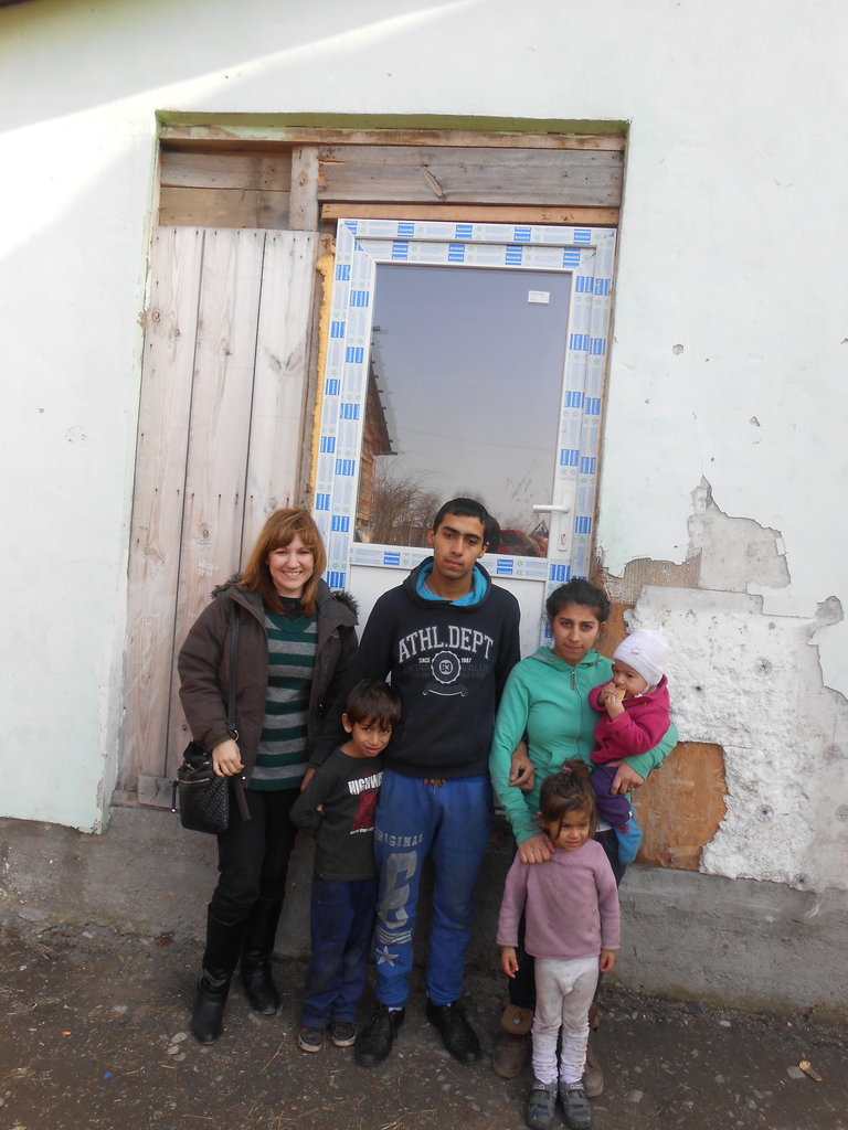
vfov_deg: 67.3
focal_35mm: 26
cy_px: 565
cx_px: 424
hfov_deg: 53.1
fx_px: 849
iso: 125
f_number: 3.5
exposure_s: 1/250
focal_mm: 4.6
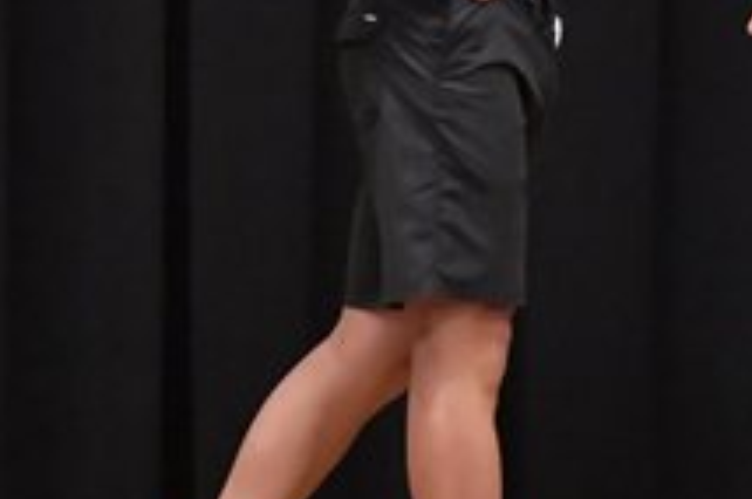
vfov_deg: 1.9
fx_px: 15288
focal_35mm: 733
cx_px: -174
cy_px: 158
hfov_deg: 2.8
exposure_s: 1/400
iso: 6400
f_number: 5.6
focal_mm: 135
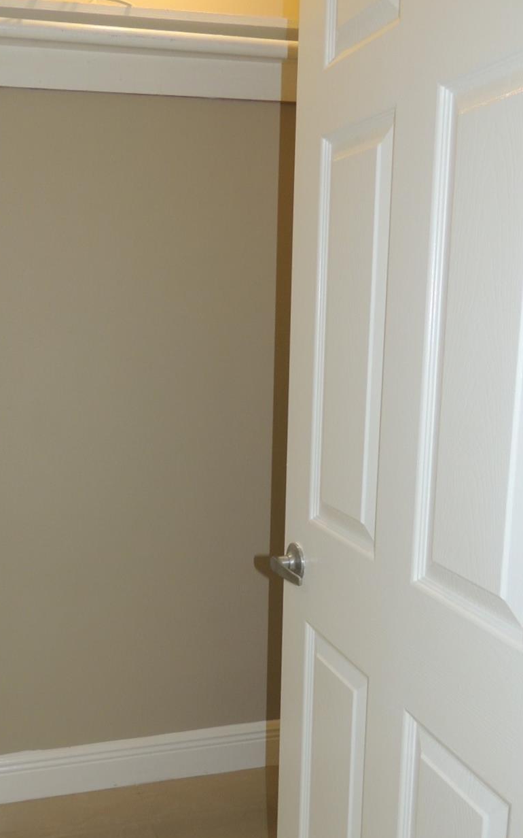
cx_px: 143
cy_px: 454
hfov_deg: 33.9
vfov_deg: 52.7
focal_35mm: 37
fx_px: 844
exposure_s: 1/30
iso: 200
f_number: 3.1
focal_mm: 4.9
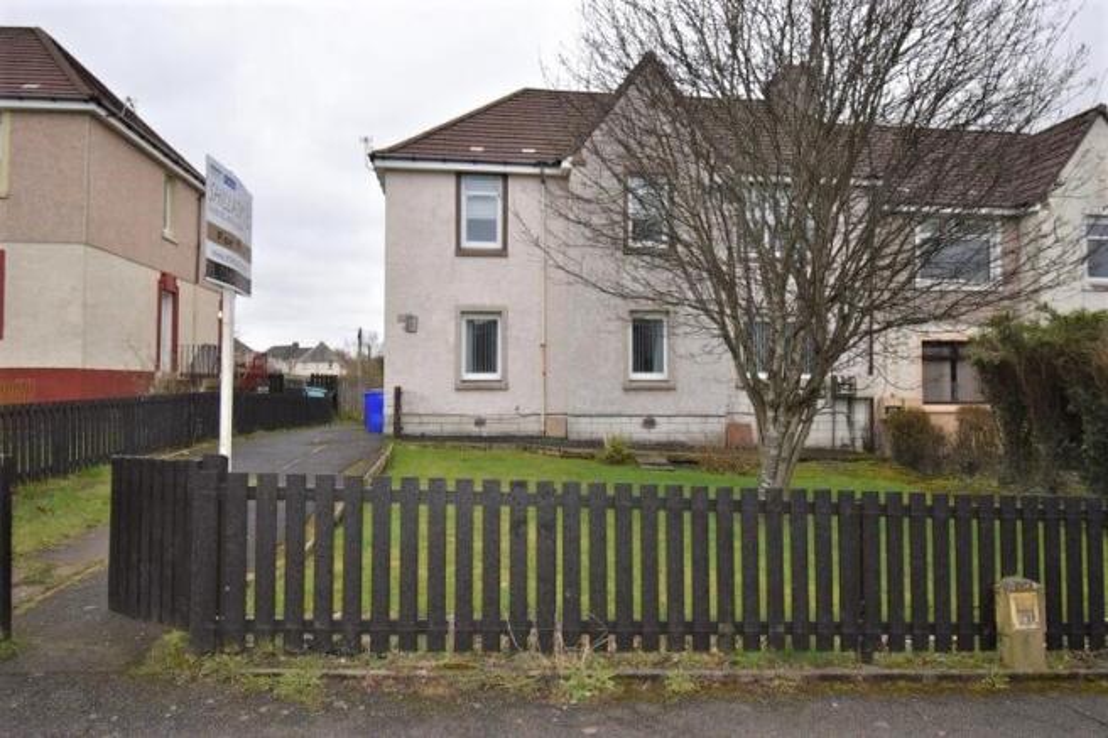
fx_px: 692
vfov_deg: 56.1
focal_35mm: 22
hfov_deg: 77.3
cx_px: 554
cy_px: 369
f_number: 5.3
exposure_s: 1/200
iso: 220
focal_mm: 15
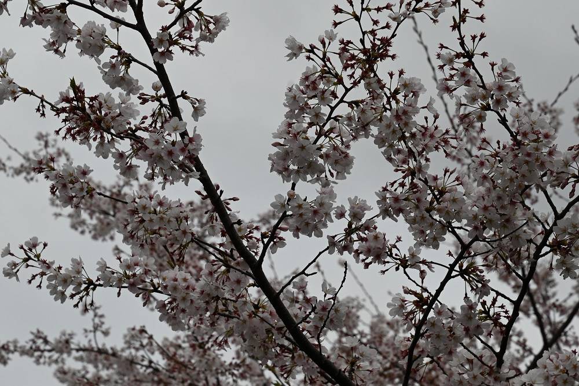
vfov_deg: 11.4
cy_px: 193
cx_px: 290
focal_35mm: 120
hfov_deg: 17.1
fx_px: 1929
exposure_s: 1/640
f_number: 9
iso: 100
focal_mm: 80
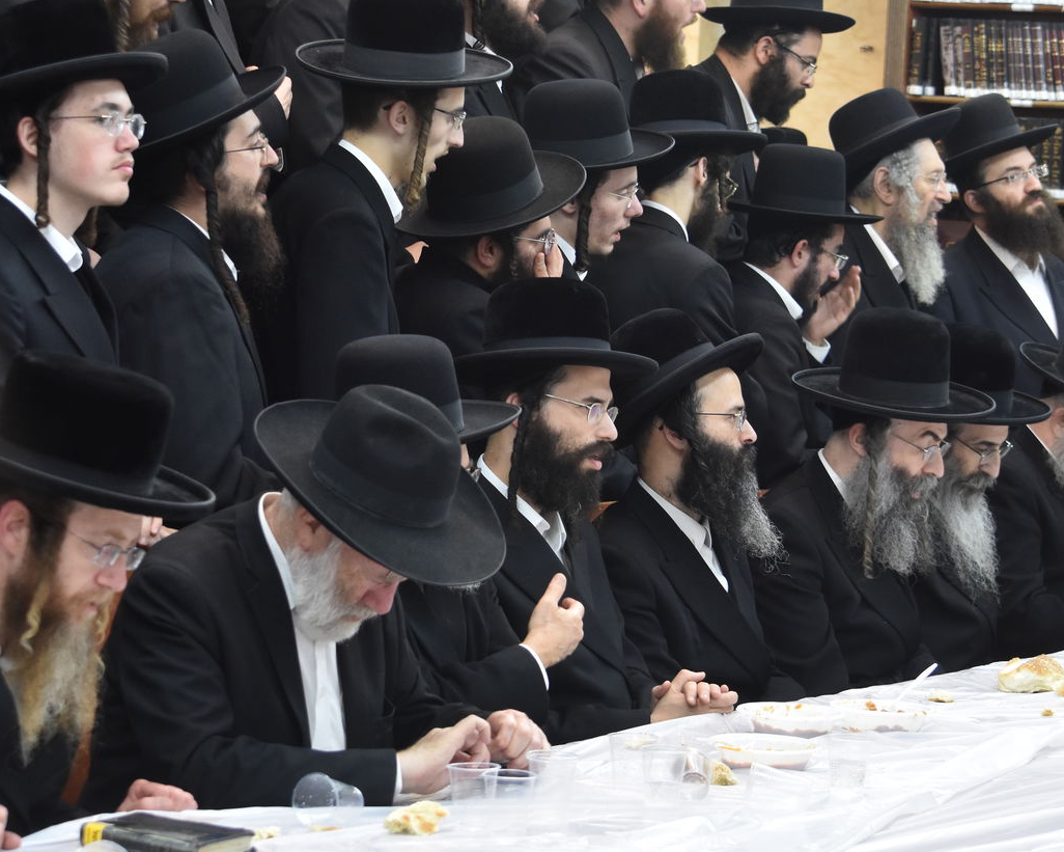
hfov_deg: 18.2
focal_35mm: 106
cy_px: 372
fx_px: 3327
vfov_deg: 14.6
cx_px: 513
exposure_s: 1/100
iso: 1250
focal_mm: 55
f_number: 5.6
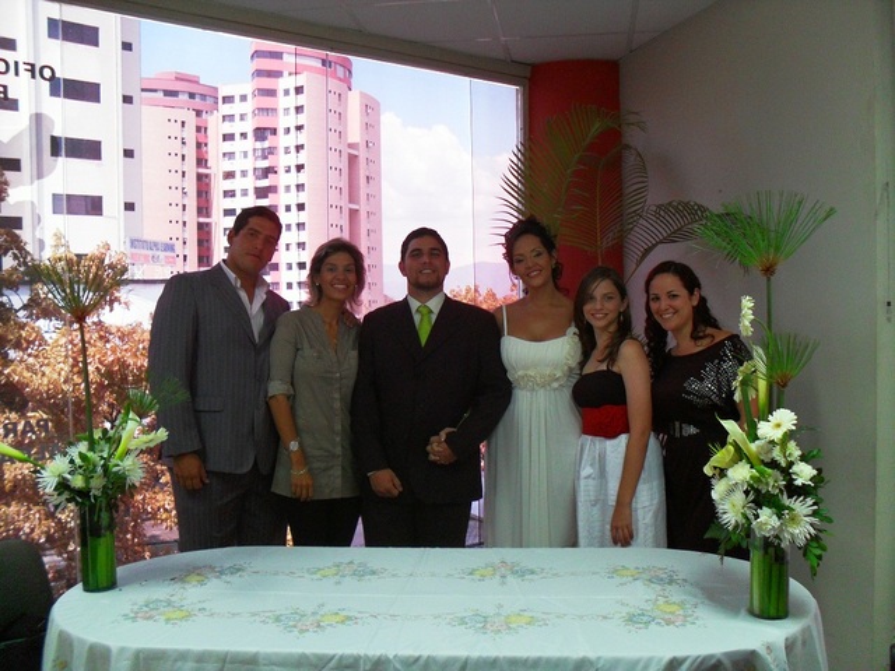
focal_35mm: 35
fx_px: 905
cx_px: 448
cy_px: 336
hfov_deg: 52.6
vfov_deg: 40.7
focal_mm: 6.3
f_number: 3
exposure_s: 1/45
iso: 200
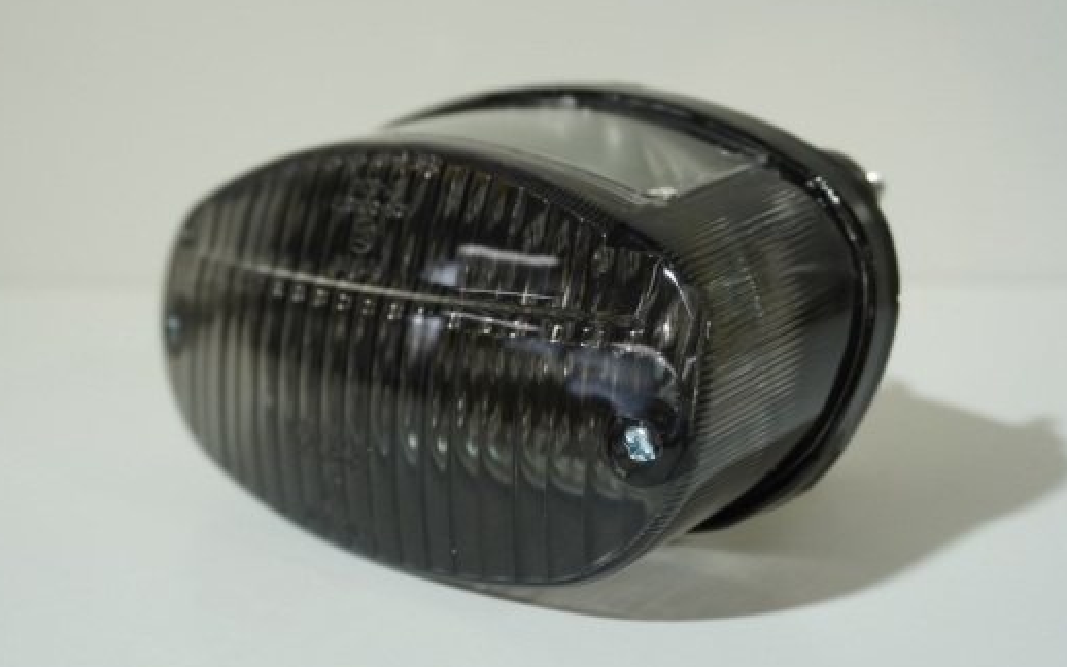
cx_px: 531
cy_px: 313
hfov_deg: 49.7
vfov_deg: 32.3
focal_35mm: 40
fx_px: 1153
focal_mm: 21
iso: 400
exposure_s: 1/160
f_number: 4
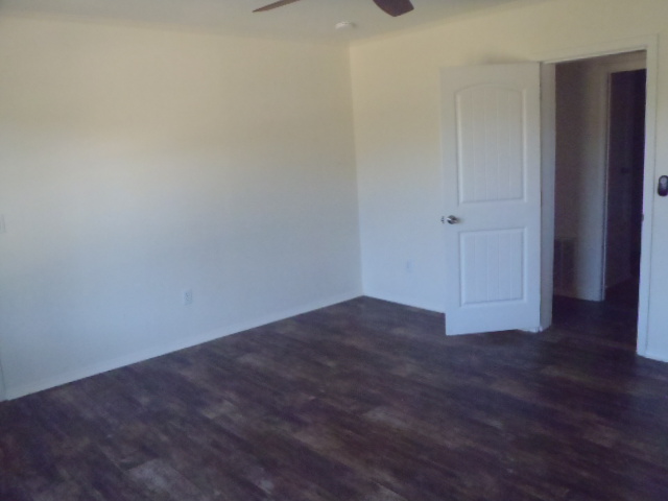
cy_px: 250
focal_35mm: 28
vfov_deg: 49.7
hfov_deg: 63.4
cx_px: 334
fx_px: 540
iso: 800
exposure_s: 1/160
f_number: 3.9
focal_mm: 5
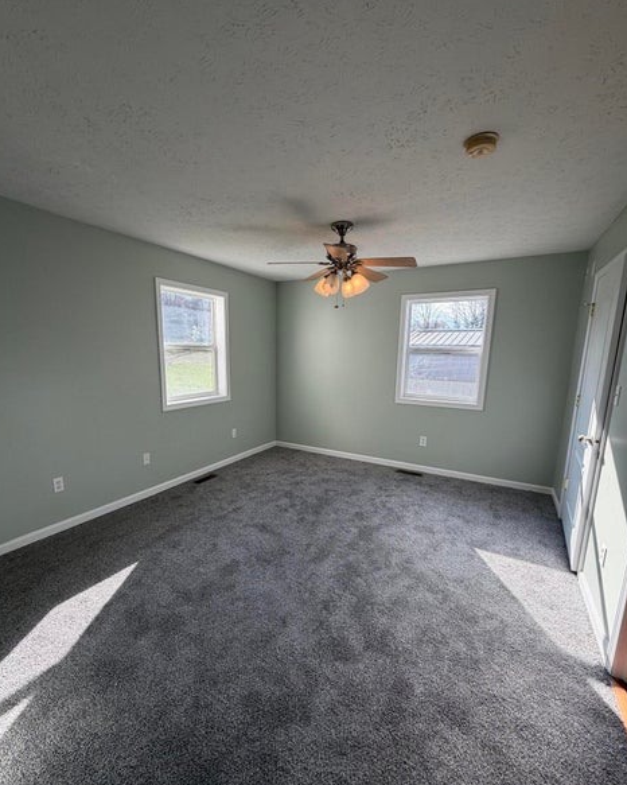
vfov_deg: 96.7
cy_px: 417
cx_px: 308
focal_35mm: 15
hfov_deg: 84.0
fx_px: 348
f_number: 2.2
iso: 50
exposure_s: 1/173
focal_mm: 2.22
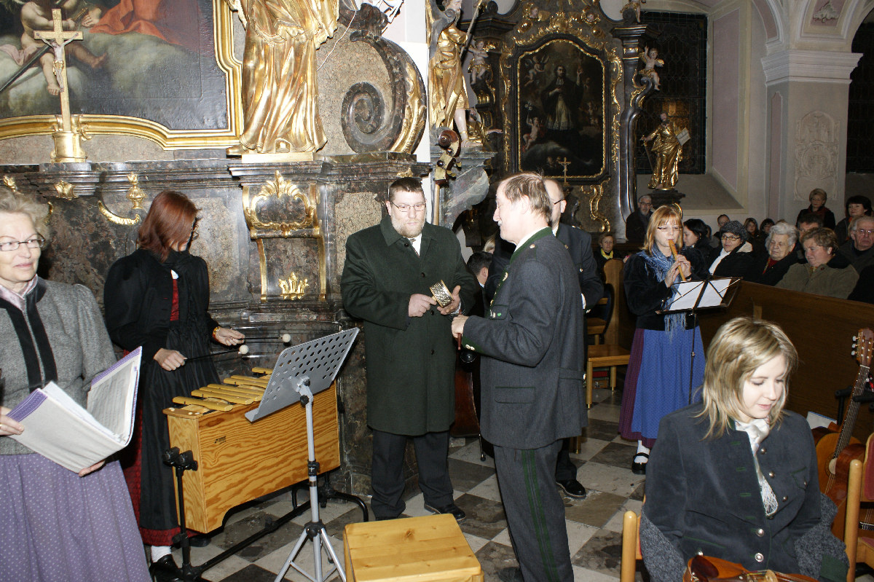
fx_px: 655
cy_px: 291
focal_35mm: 27
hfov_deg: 67.4
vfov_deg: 47.9
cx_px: 437
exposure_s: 1/60
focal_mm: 18
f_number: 5.6
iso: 400
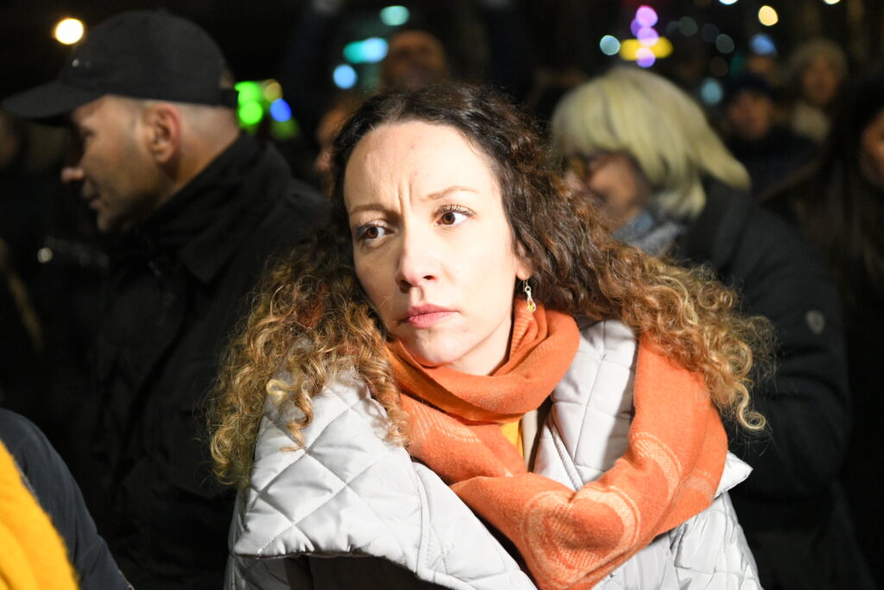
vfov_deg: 21.9
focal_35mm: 62
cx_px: 442
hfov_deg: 32.4
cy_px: 295
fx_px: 1523
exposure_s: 1/320
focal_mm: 62
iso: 10000
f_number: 4
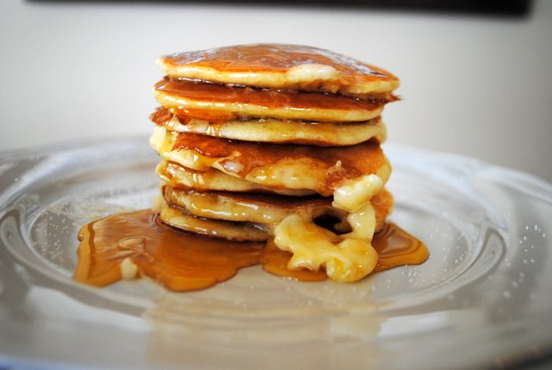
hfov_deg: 53.1
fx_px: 553
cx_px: 276
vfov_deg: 37.0
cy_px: 185
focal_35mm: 36
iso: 200
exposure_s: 1/30
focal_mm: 24
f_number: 4
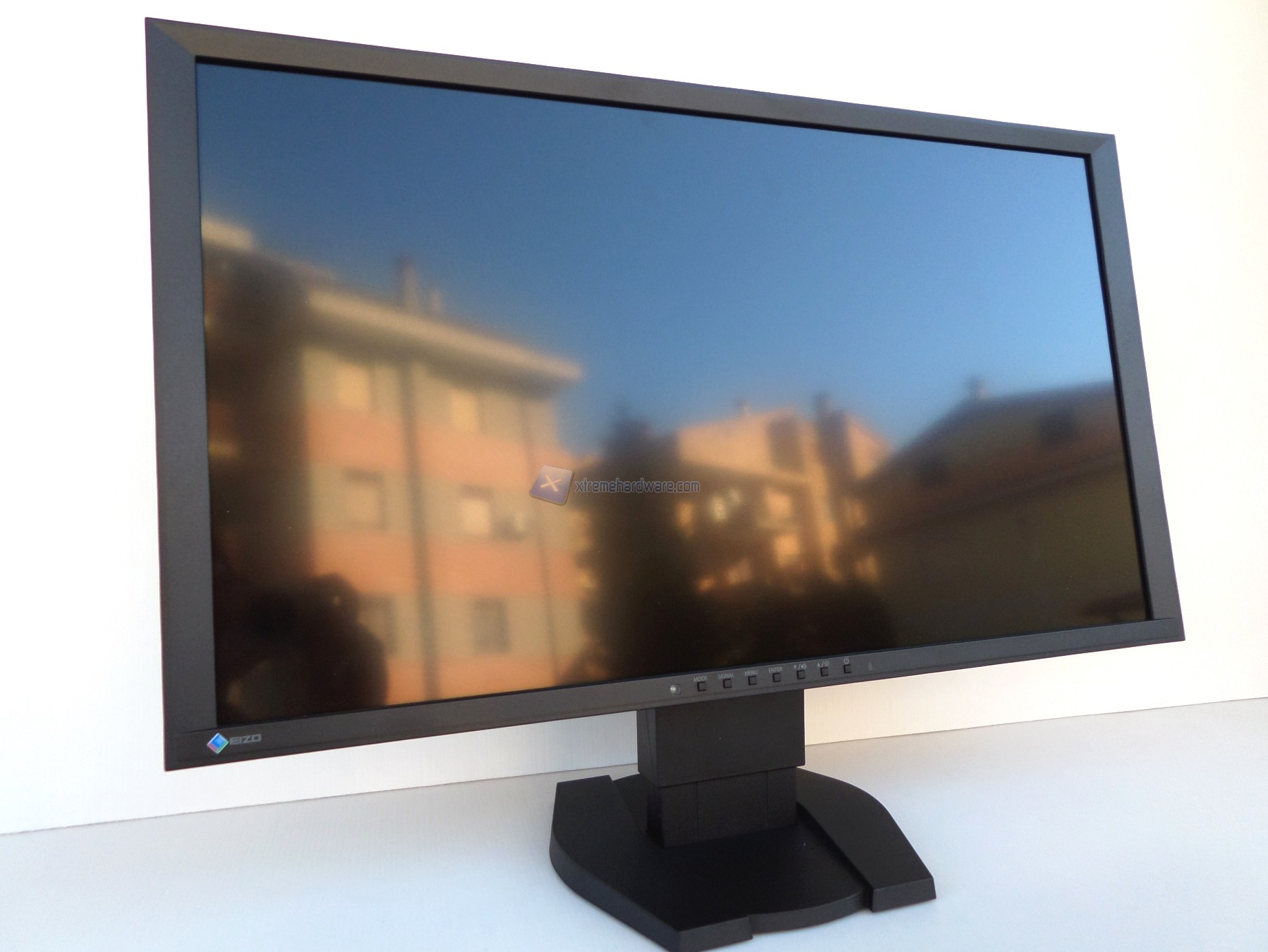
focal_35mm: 25
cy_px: 485
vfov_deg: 54.9
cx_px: 625
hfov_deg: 69.4
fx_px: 916
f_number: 3.1
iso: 80
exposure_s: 1/125
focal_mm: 4.3
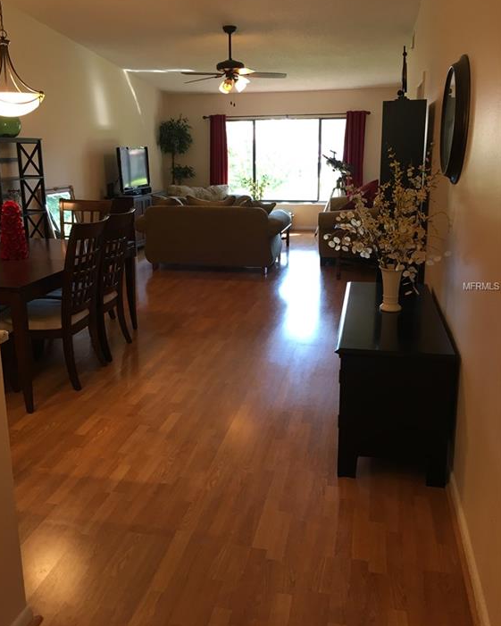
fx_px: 574
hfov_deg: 47.1
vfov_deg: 57.1
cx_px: 246
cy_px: 287
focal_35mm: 31
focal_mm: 4.15
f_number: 2.2
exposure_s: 1/30
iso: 64
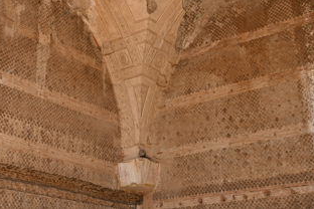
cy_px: 76
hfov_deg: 33.9
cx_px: 148
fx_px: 515
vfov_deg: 22.9
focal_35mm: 59
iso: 125
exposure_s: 1/125
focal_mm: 31
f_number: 4
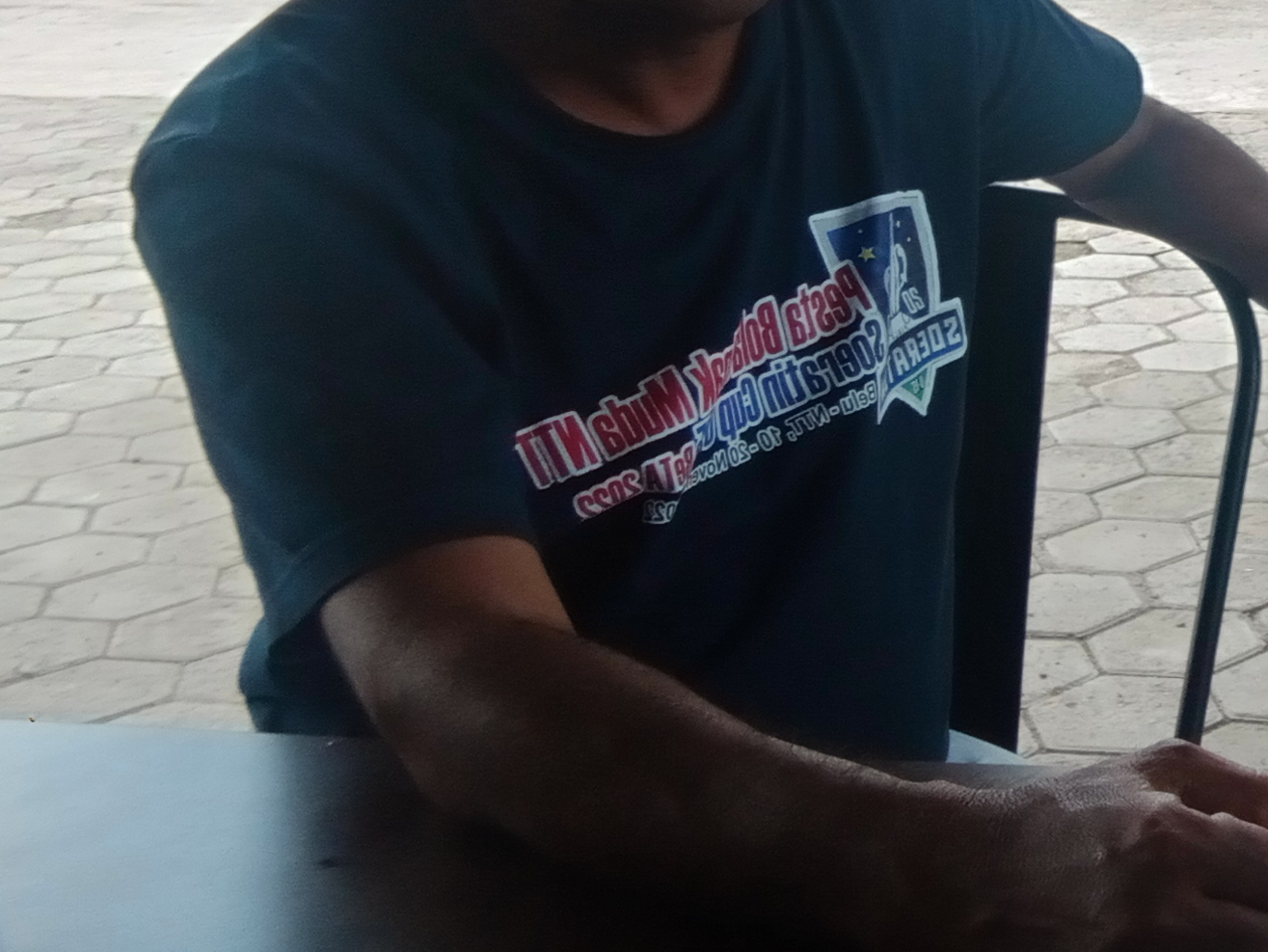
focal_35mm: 67
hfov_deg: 26.0
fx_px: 2455
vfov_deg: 21.5
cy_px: 99
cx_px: 1511
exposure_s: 1/157
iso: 111
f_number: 2
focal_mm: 2.75
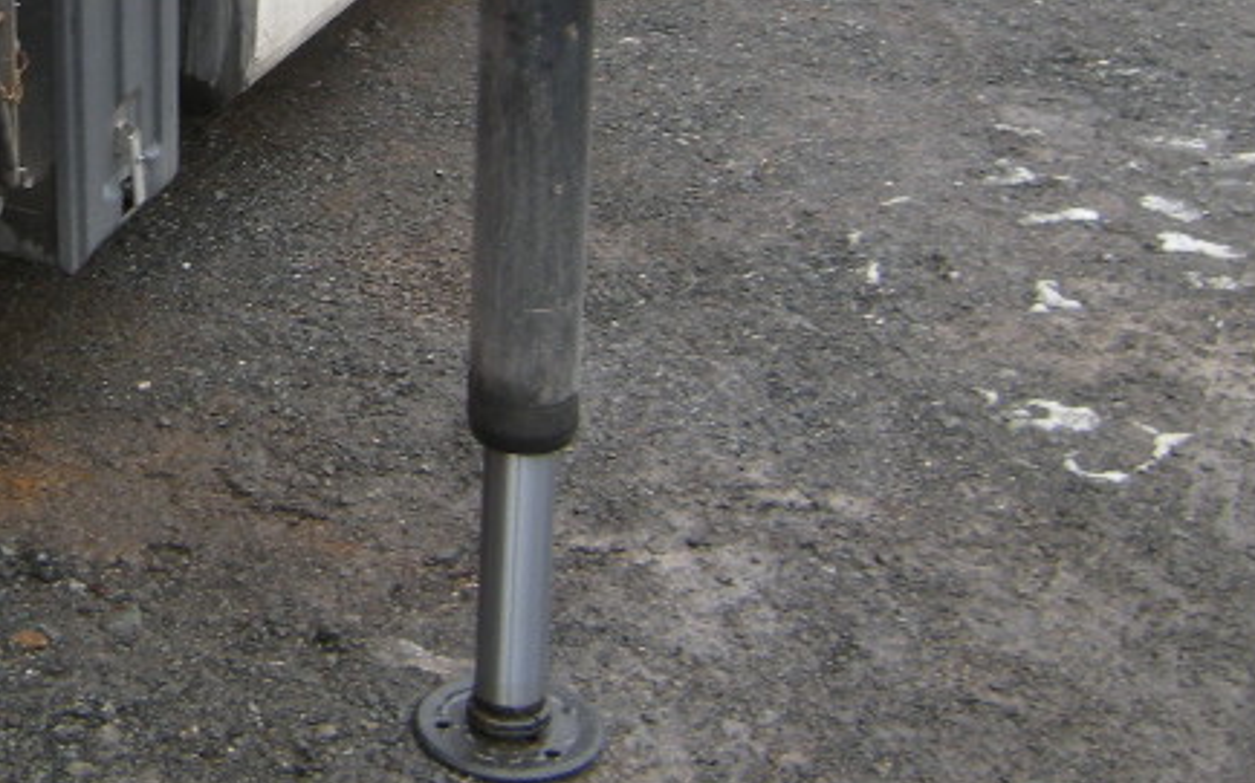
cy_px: -35
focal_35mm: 70
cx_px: -3
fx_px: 2394
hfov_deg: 27.7
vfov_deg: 18.0
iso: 64
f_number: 2.8
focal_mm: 4.7
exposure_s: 1/68.1
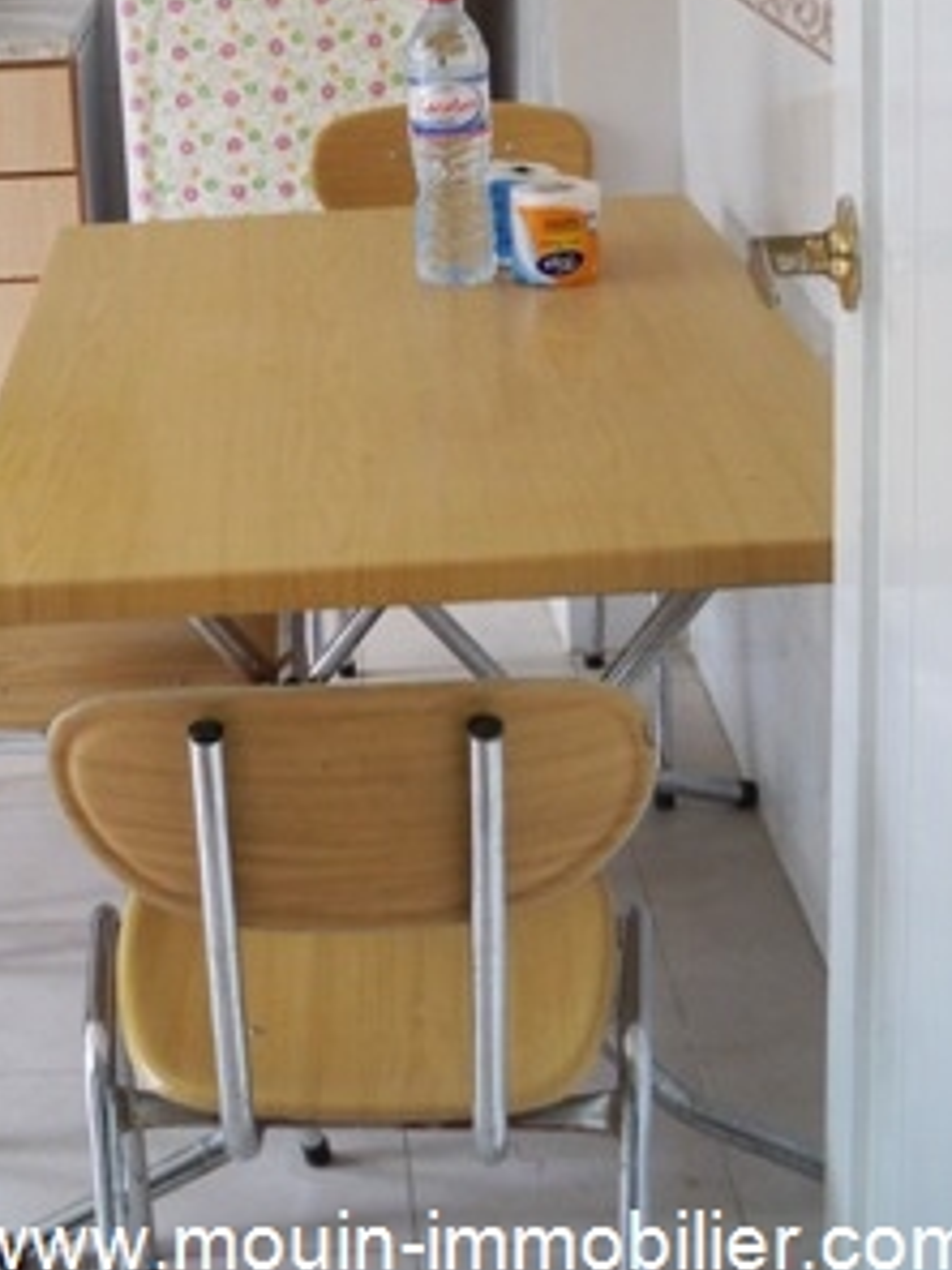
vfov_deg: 29.6
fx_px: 2310
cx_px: 150
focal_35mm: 63
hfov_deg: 22.9
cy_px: 148
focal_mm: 6.3
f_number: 3.1
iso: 160
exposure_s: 1/60
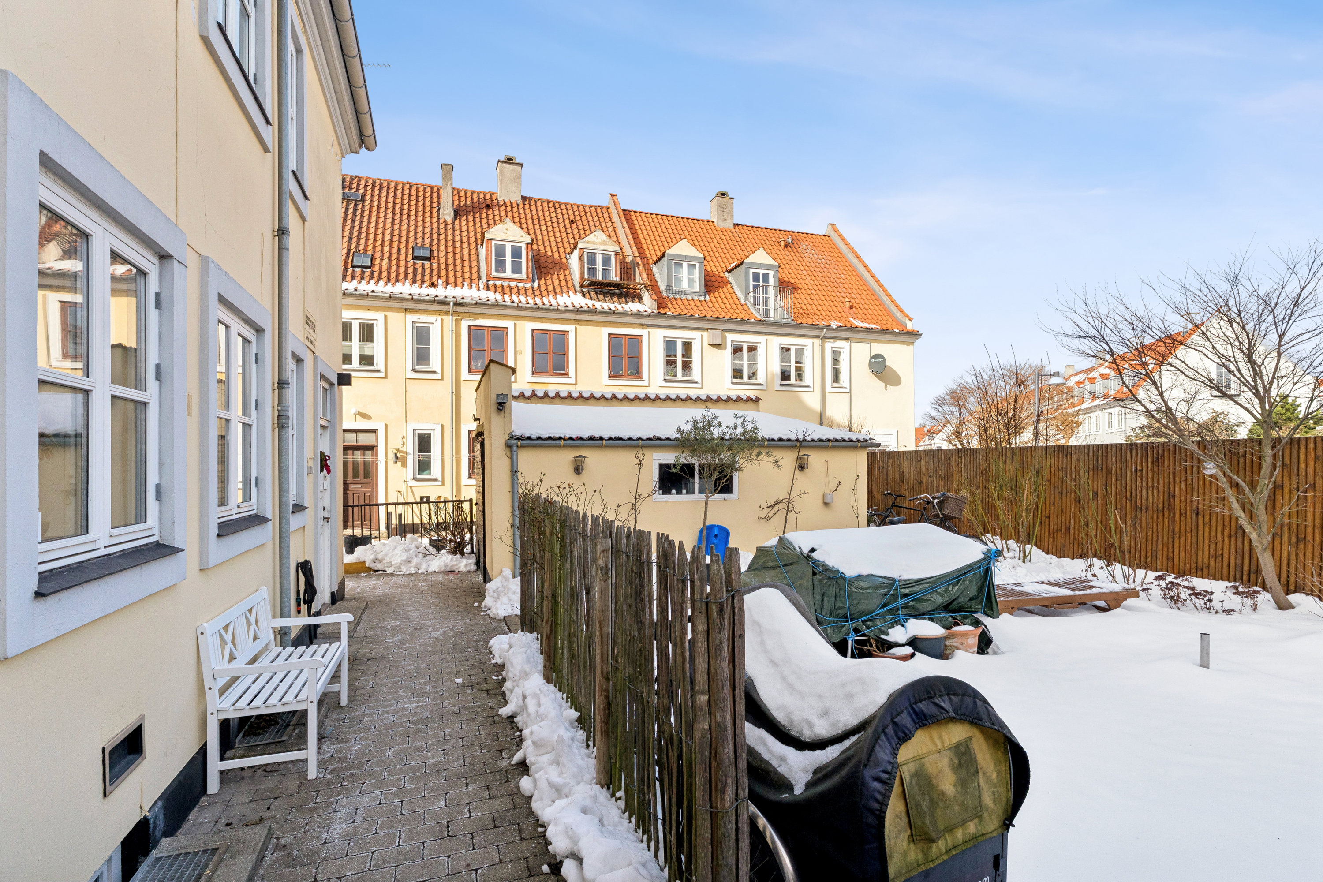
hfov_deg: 91.9
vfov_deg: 69.2
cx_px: 662
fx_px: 639
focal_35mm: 17
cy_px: 441
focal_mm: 11.6
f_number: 7.1
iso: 400
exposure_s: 1/500
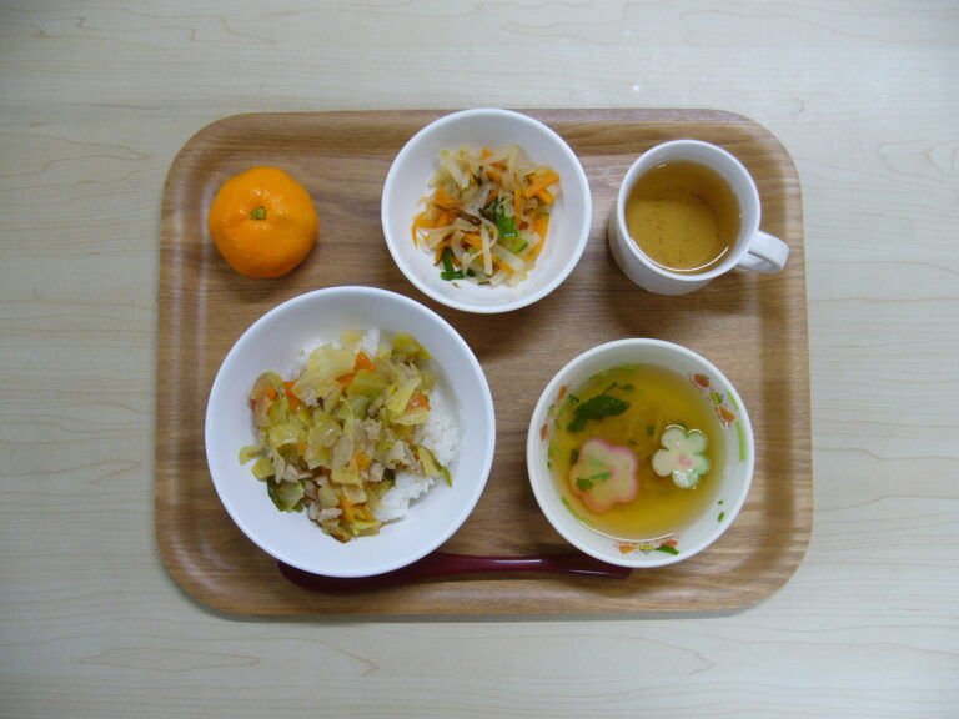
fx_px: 970
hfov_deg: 52.6
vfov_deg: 40.7
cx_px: 480
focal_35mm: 35
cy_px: 360
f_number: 2.8
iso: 100
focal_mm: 5.8
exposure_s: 1/30
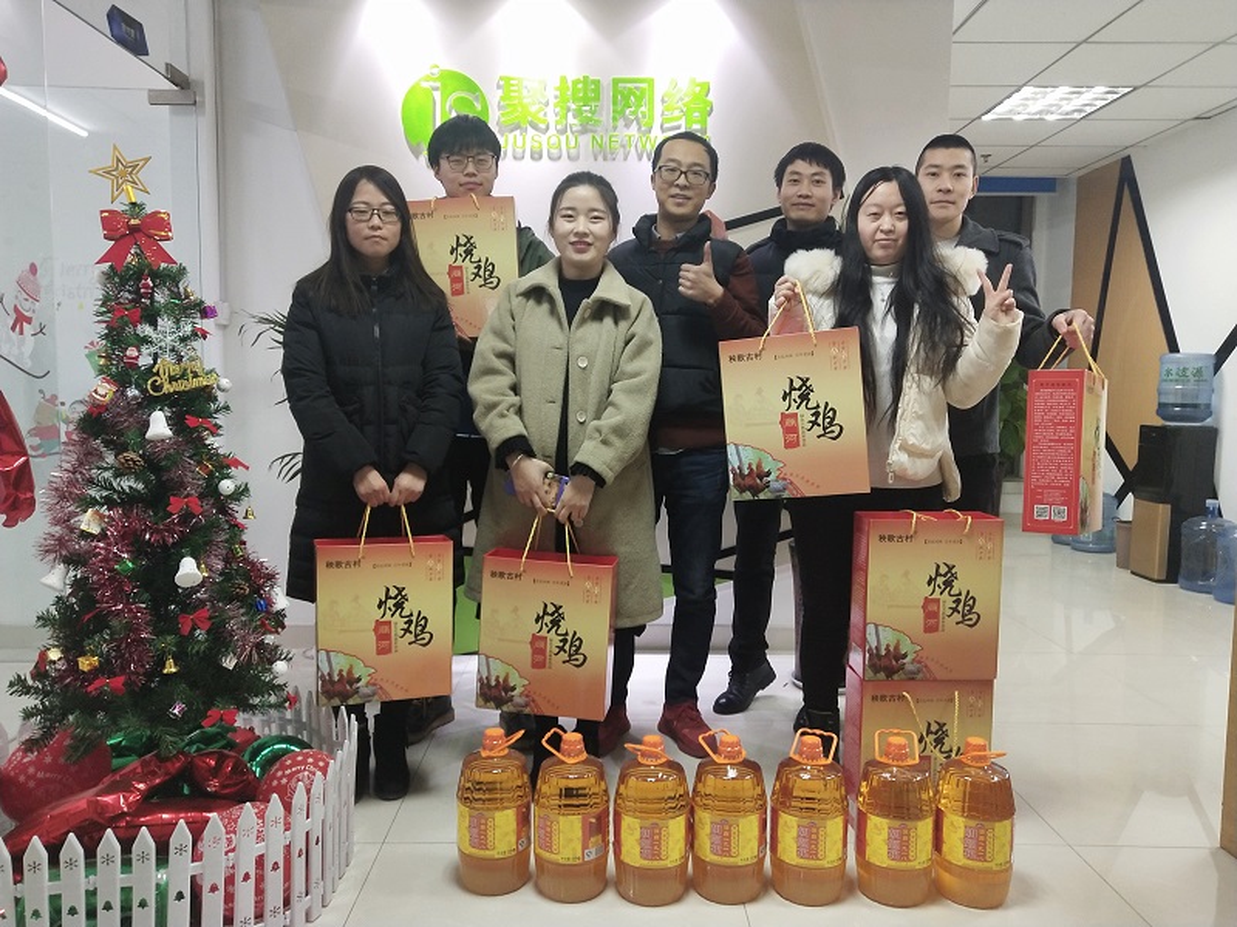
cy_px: 464
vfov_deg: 46.8
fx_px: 1072
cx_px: 618
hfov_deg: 60.0
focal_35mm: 30
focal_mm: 3.95
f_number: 1.8
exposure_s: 1/50
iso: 455
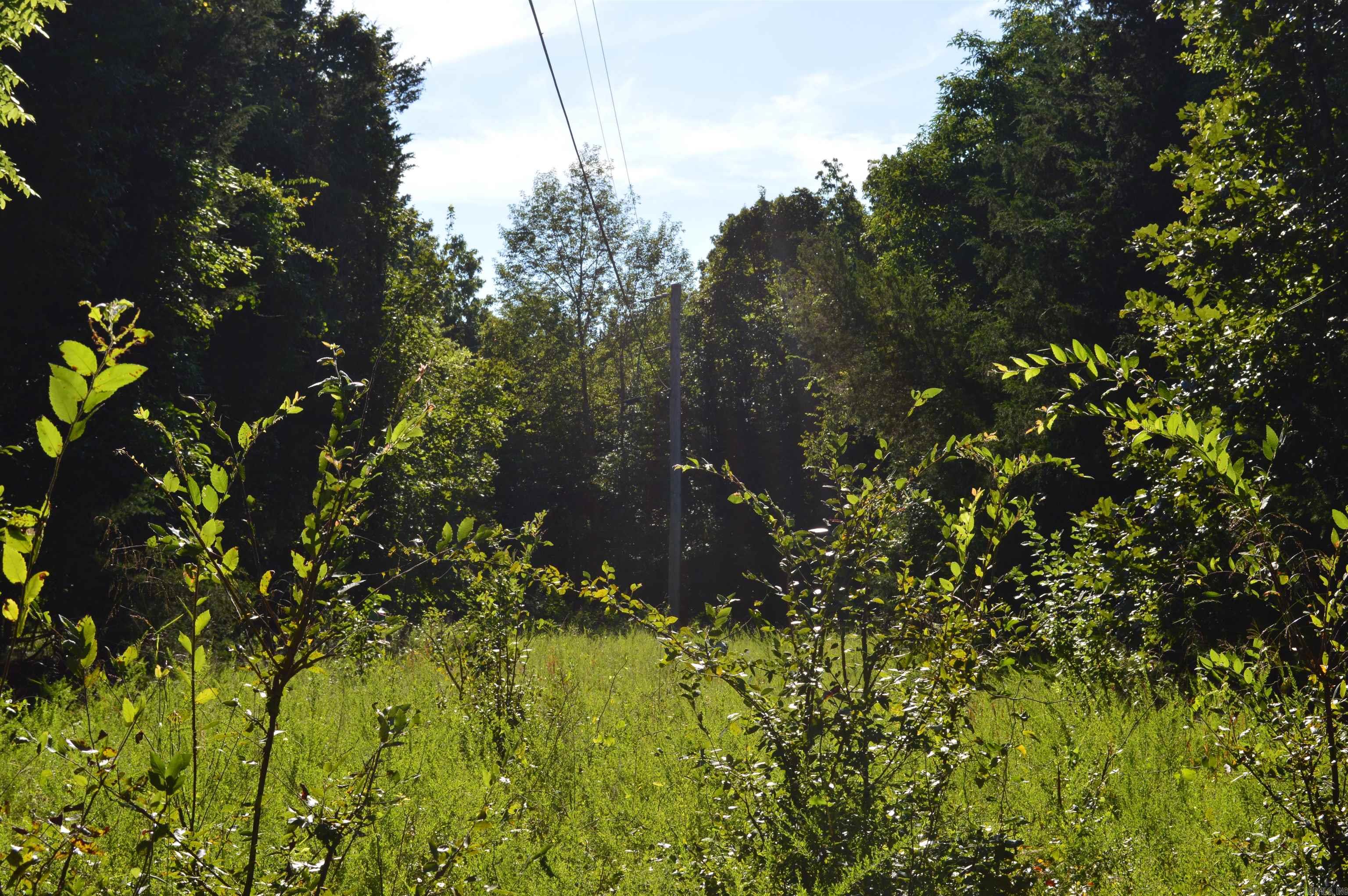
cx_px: 674
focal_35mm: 60
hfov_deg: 33.4
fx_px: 2244
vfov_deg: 22.6
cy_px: 448
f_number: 11
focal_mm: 40
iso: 400
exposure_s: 1/500
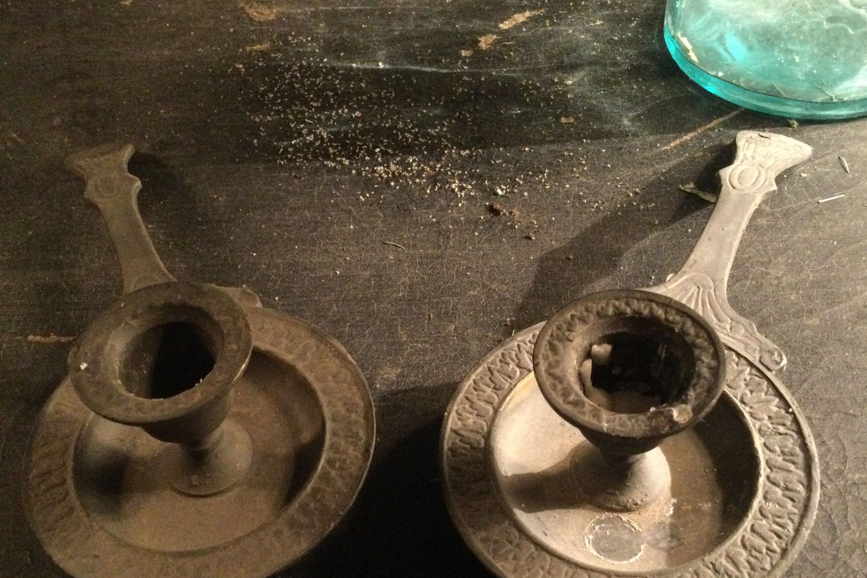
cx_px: 417
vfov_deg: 33.4
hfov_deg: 48.4
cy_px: 328
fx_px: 963
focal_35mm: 40
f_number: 2.4
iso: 500
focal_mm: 3.3
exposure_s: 1/17
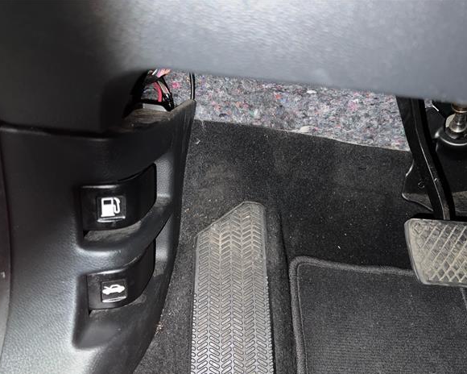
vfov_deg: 51.5
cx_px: 250
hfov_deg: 62.1
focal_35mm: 28
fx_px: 387
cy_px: 192
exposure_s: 1/4
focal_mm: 5.7
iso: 32
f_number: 1.5
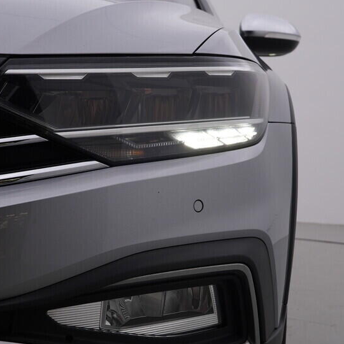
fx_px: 652
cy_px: 212
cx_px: 197
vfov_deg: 29.5
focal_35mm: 58
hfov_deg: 29.5
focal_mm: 24
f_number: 5
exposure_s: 1/125
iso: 125
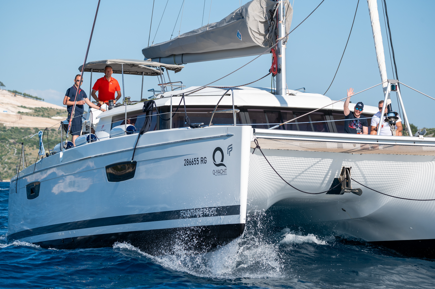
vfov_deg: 9.1
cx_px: 218
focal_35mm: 150
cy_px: 144
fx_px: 1811
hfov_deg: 13.7
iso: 125
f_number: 5.6
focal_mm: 150
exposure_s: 1/1000
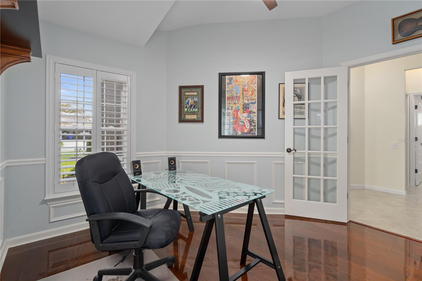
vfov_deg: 73.7
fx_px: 188
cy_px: 140
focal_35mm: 16
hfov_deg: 96.7
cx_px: 211
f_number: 9
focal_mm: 16
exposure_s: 1/1.25
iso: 320
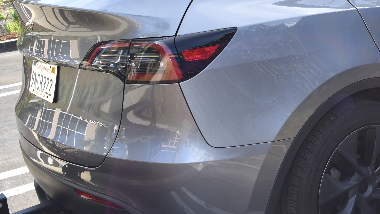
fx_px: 625
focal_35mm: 62
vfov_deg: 19.1
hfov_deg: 31.5
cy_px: 21
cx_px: 374
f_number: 6.3
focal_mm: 18
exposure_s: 1/200
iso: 100
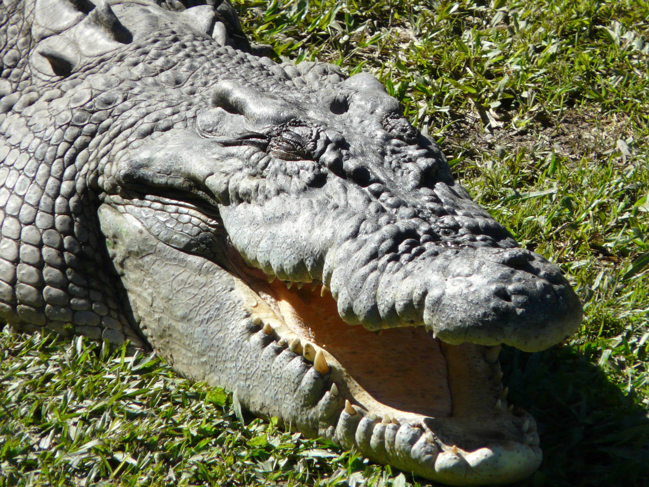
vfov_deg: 2.6
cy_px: 227
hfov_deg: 3.4
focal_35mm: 579
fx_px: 10856
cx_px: 302
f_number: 5.6
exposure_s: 1/500
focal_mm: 82.8
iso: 160
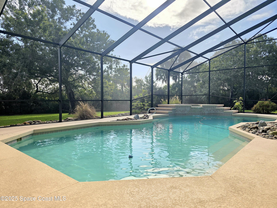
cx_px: 138
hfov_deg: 73.9
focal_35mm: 23
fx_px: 184
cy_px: 104
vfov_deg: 58.9
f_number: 1.7
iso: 80
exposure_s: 1/2500
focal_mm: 6.3
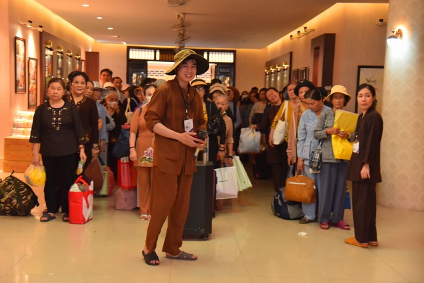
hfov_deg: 36.2
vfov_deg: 24.6
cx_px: 212
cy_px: 142
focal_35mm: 55
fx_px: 648
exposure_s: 1/100
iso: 1000
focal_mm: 55
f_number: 4.5
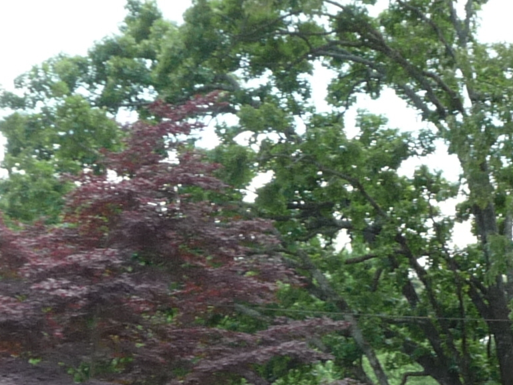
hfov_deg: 15.2
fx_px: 1897
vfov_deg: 11.3
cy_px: 488
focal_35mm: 128
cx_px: 496
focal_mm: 5
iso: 100
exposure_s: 1/160
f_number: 3.4
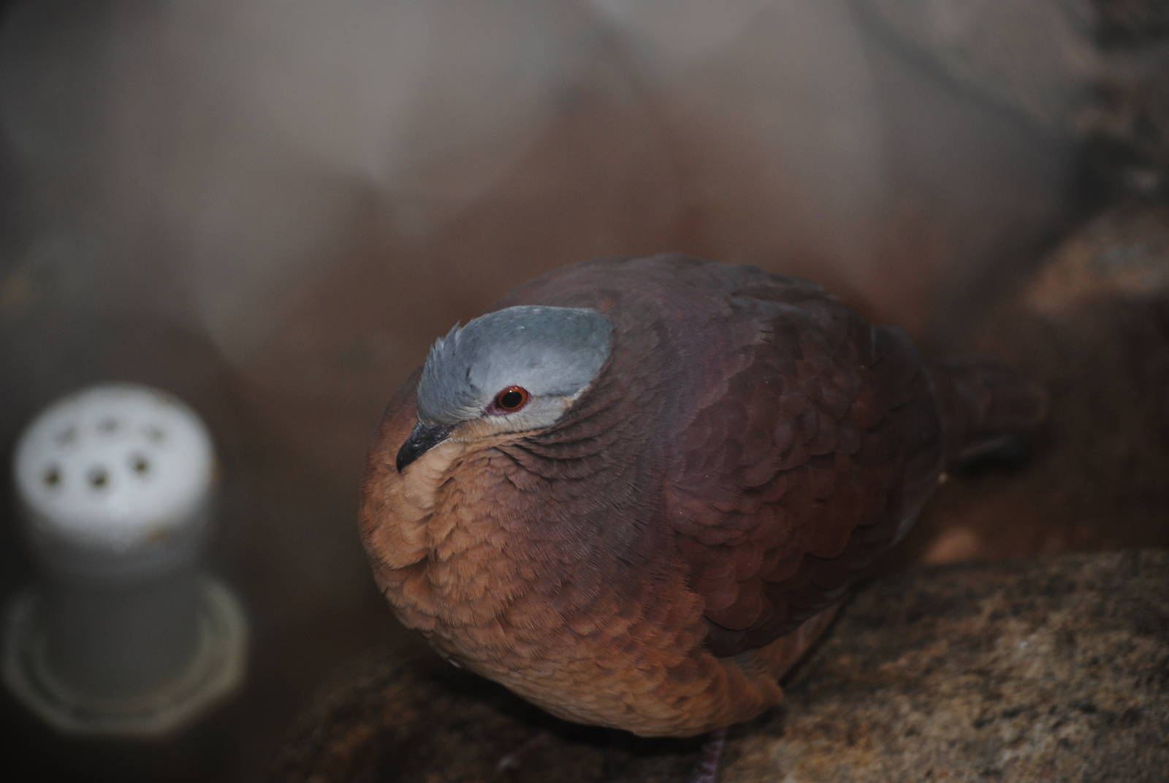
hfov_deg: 18.2
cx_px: 584
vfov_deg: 12.2
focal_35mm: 112
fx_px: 3657
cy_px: 392
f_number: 4.2
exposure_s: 1/60
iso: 200
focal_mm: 75
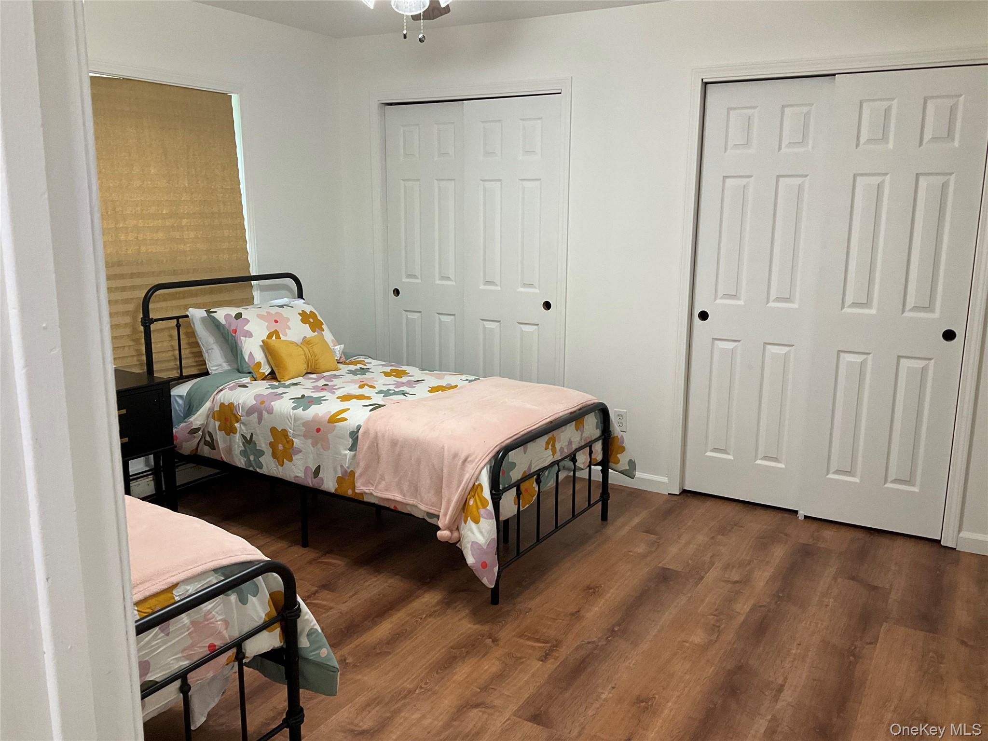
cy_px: 370
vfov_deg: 48.2
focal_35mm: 29
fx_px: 828
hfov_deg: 61.7
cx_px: 494
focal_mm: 3
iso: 100
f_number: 1.8
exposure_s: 1/60
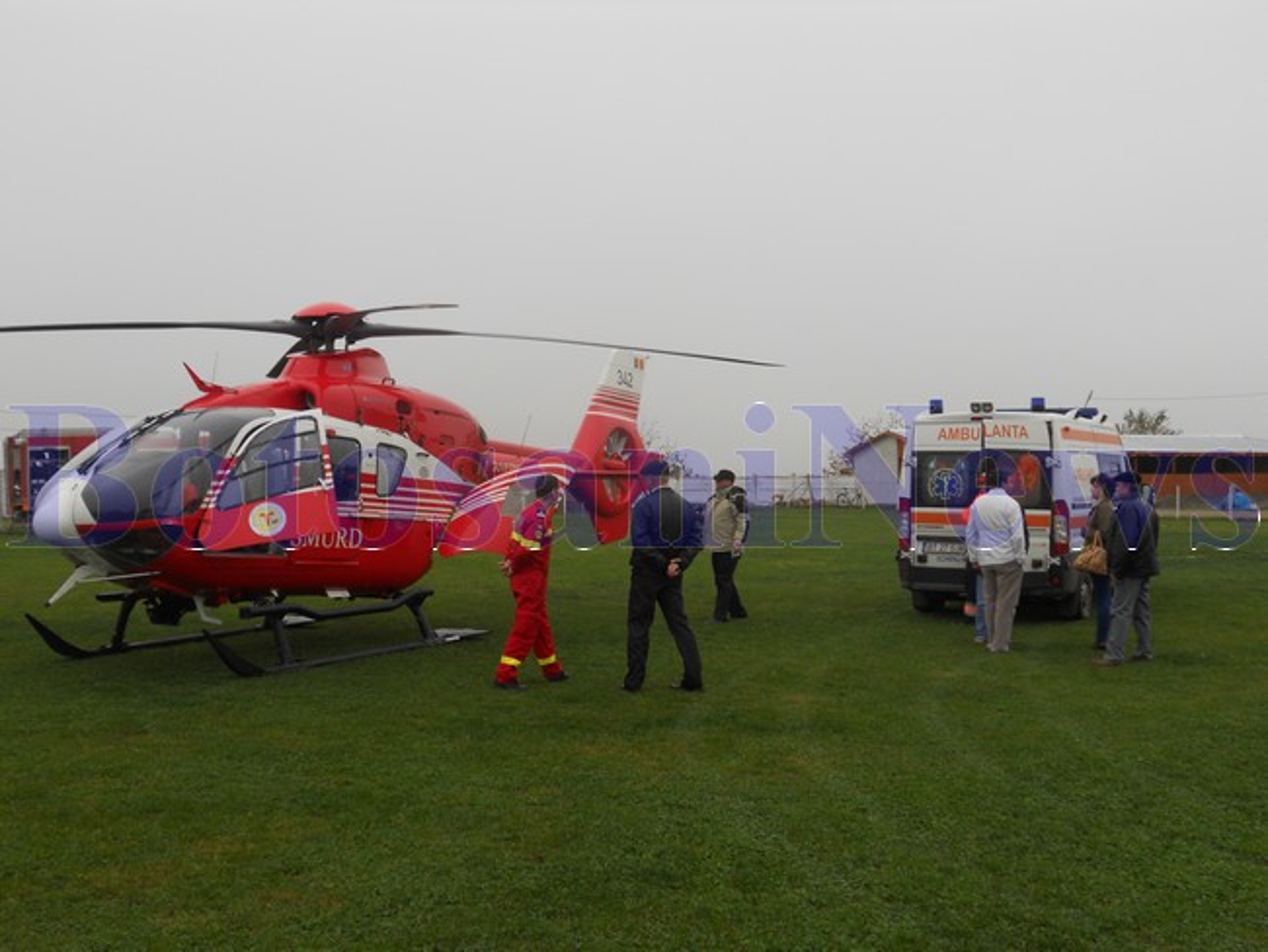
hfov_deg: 49.0
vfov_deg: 37.7
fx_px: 1392
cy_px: 476
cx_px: 634
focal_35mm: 38
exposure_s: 1/160
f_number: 3.9
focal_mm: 6.9
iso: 80
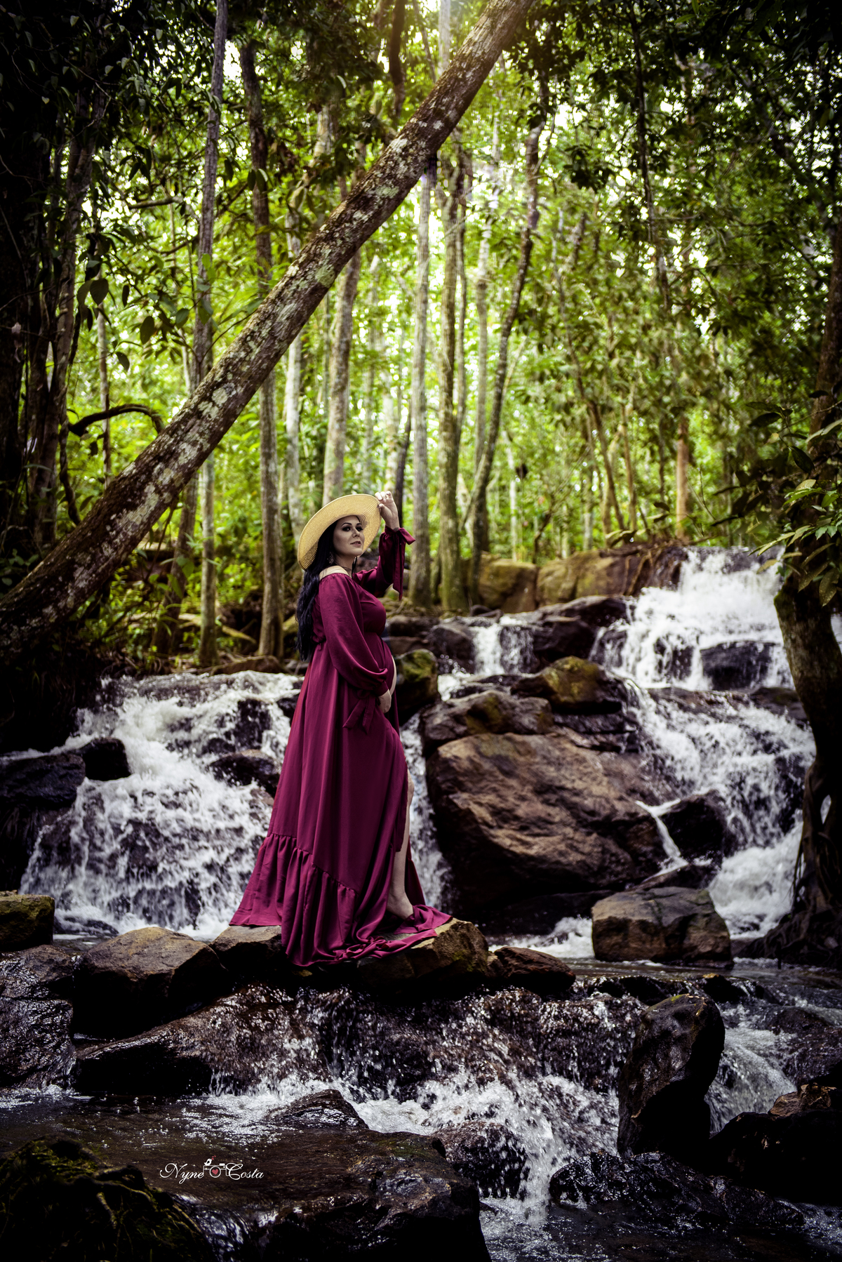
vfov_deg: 38.2
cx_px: 421
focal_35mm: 52
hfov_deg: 26.0
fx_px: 1823
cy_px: 631
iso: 320
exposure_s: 1/200
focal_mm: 52
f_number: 3.2
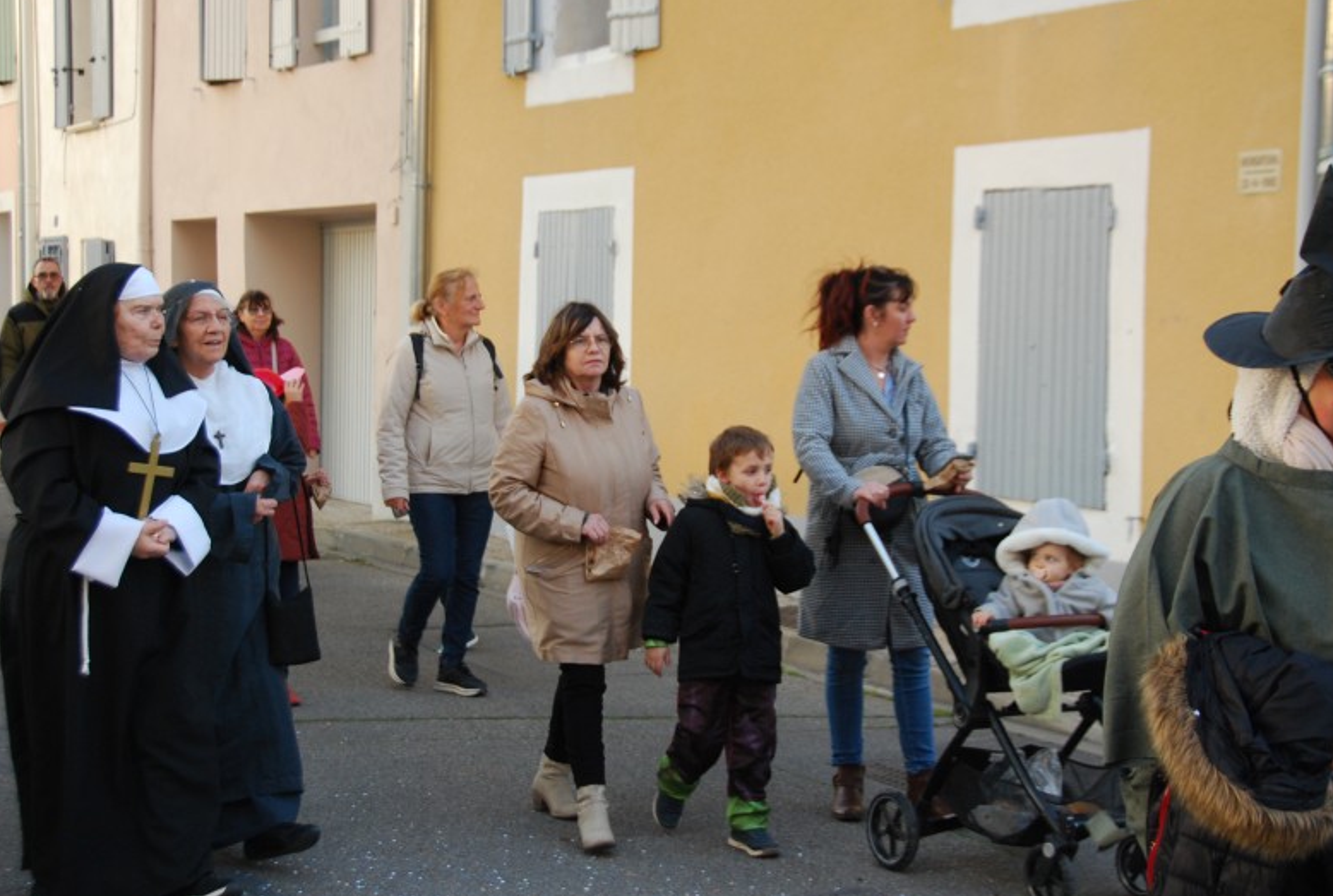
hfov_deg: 32.3
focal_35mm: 62
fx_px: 2301
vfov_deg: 22.0
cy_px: 421
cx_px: 623
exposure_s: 1/80
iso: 400
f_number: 4.5
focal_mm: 36
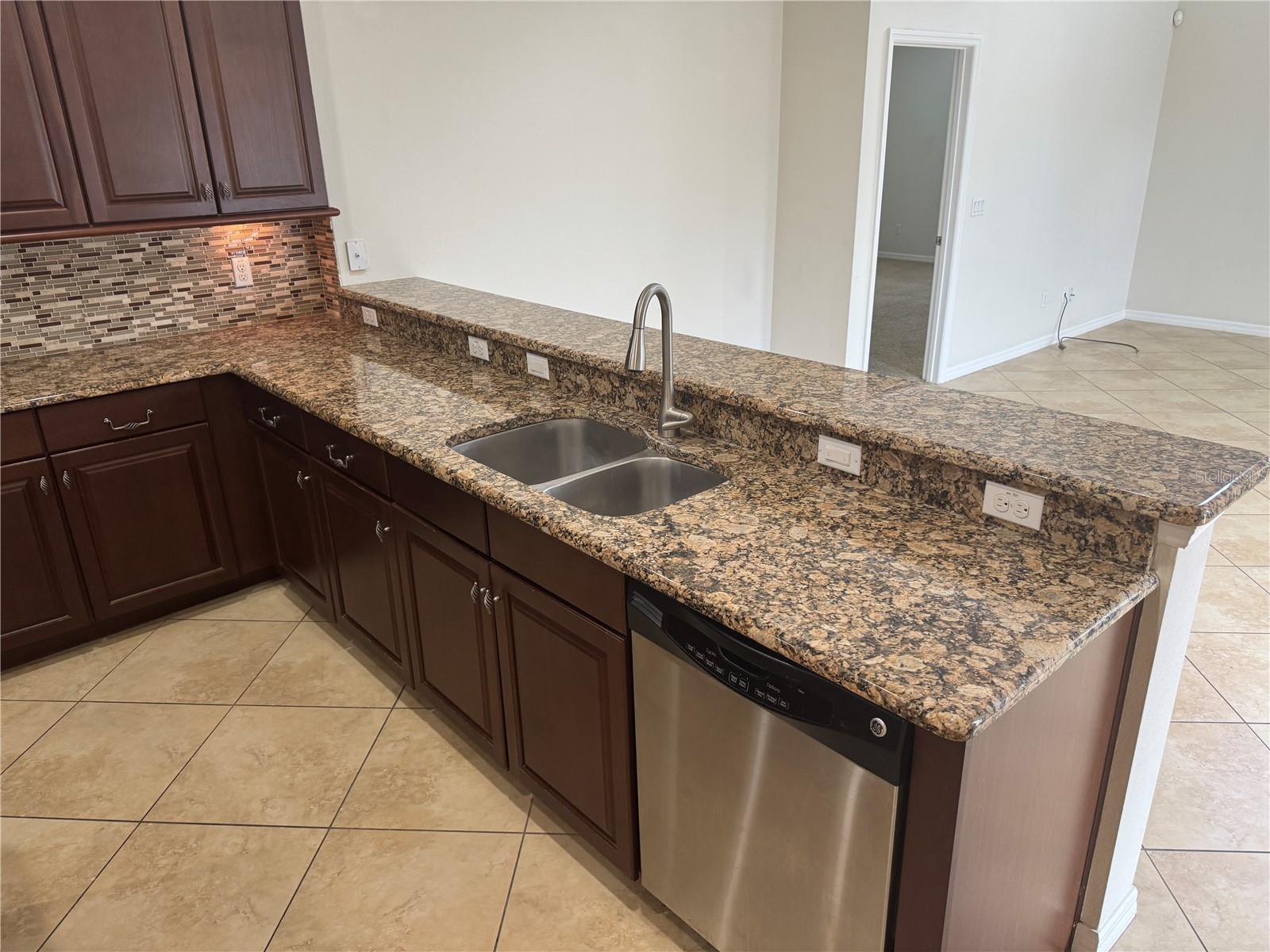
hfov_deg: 71.6
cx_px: 635
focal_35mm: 24
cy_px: 476
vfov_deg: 56.8
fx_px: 881
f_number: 1.78
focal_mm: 6.76
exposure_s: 1/60
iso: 160
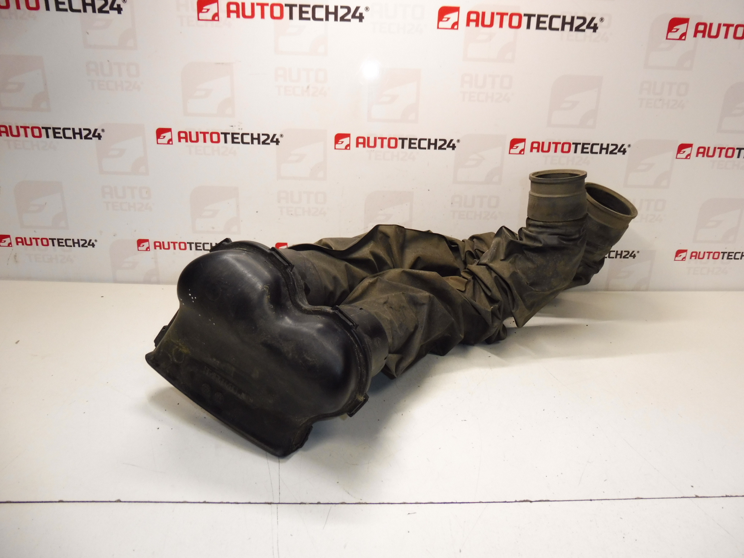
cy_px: 279
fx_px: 537
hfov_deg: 69.4
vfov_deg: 54.9
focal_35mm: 25
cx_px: 372
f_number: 3.5
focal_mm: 4.4
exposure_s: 1/60
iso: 200
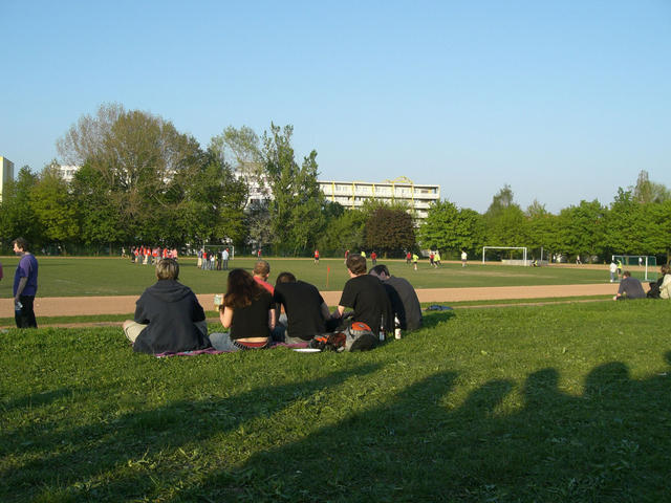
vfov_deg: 37.7
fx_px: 737
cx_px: 336
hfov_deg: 49.0
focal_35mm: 38
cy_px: 252
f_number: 4.4
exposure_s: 1/320
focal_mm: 6.3
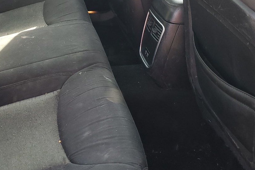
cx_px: 72
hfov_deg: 36.9
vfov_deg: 24.9
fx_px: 375
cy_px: 24
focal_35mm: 53
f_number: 1.5
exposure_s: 1/120
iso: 56
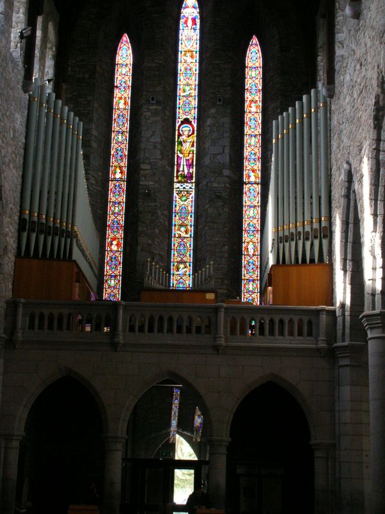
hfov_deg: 24.0
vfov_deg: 31.7
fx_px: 905
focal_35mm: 61
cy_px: 257
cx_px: 192
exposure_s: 1/45
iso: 200
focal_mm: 10.1
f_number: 4
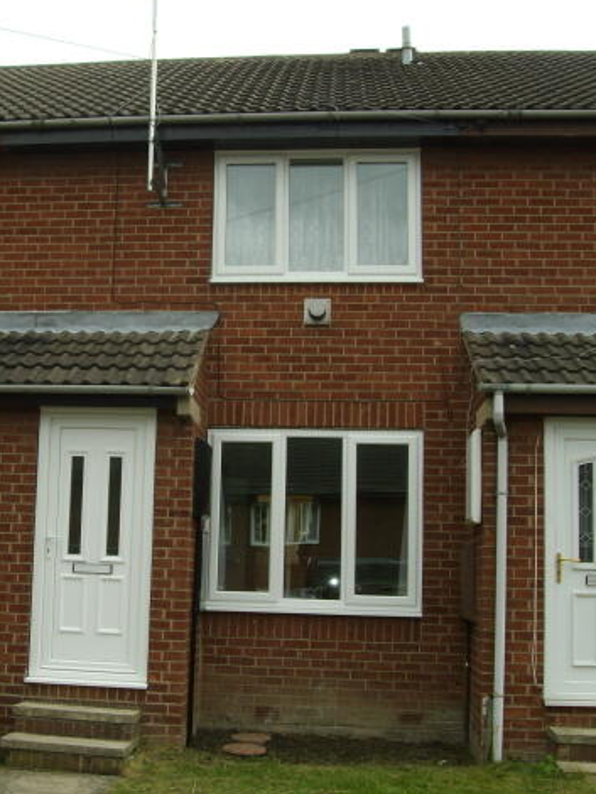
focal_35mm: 49
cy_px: 395
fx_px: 1124
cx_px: 159
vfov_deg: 38.9
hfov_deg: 29.3
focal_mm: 6
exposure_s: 1/200
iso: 80
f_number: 4.8
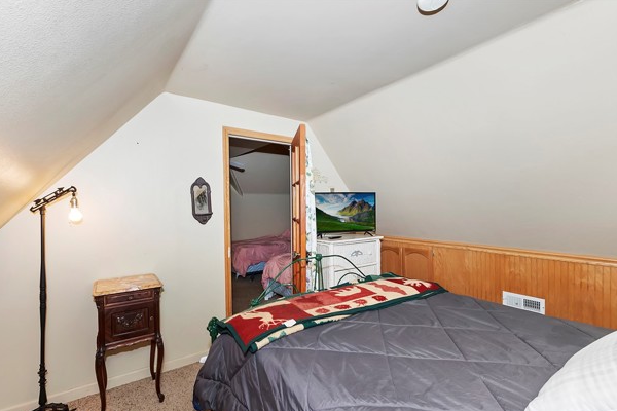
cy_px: 217
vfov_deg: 73.7
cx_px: 306
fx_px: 274
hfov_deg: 96.7
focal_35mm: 16
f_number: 8
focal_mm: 10
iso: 400
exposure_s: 1/30
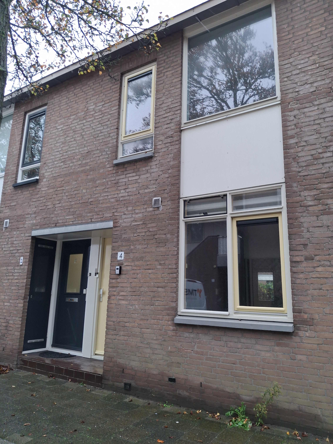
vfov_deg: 69.4
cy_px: 222
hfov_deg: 54.9
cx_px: 166
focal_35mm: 25
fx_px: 321
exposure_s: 1/100
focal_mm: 4.69
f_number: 1.8
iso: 64
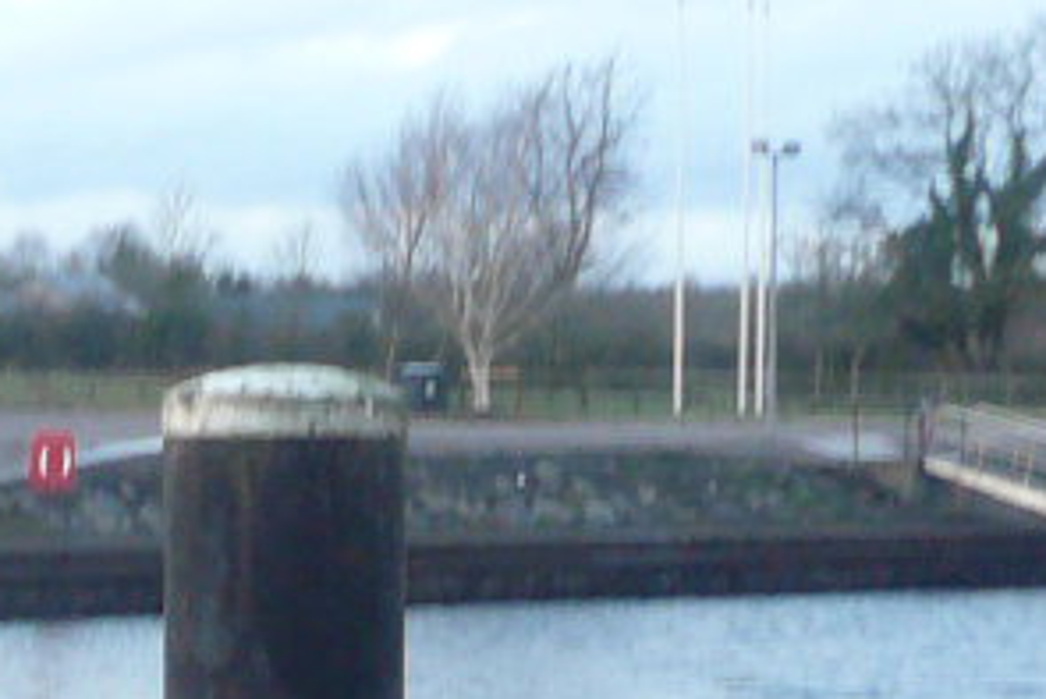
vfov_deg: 8.3
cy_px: 1331
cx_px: 128
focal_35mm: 158
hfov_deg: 12.9
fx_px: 4593
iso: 100
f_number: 2.8
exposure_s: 1/30
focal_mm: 4.6
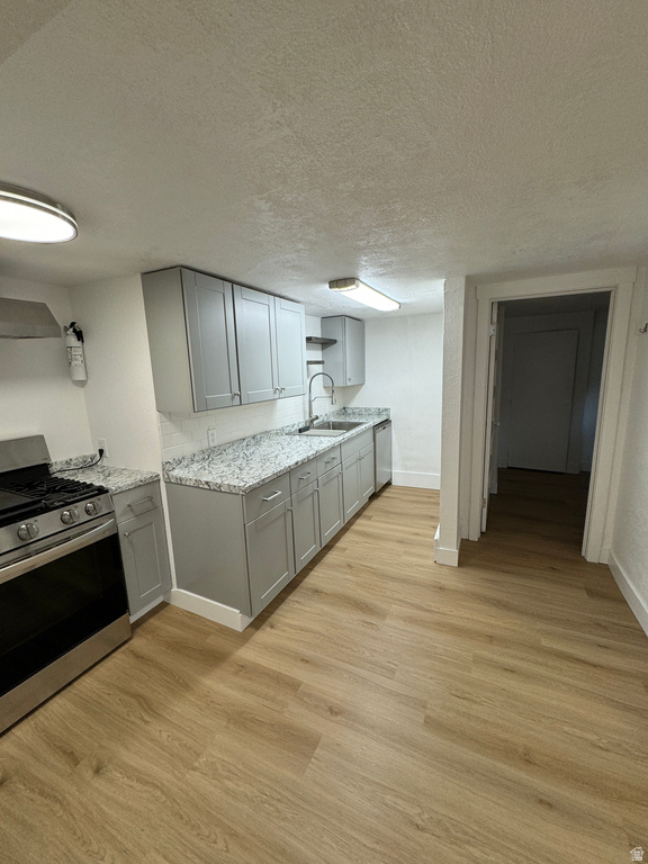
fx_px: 349
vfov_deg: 102.1
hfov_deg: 85.7
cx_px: 324
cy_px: 432
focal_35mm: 14
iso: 100
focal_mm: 2.22
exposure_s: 1/120
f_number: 2.2
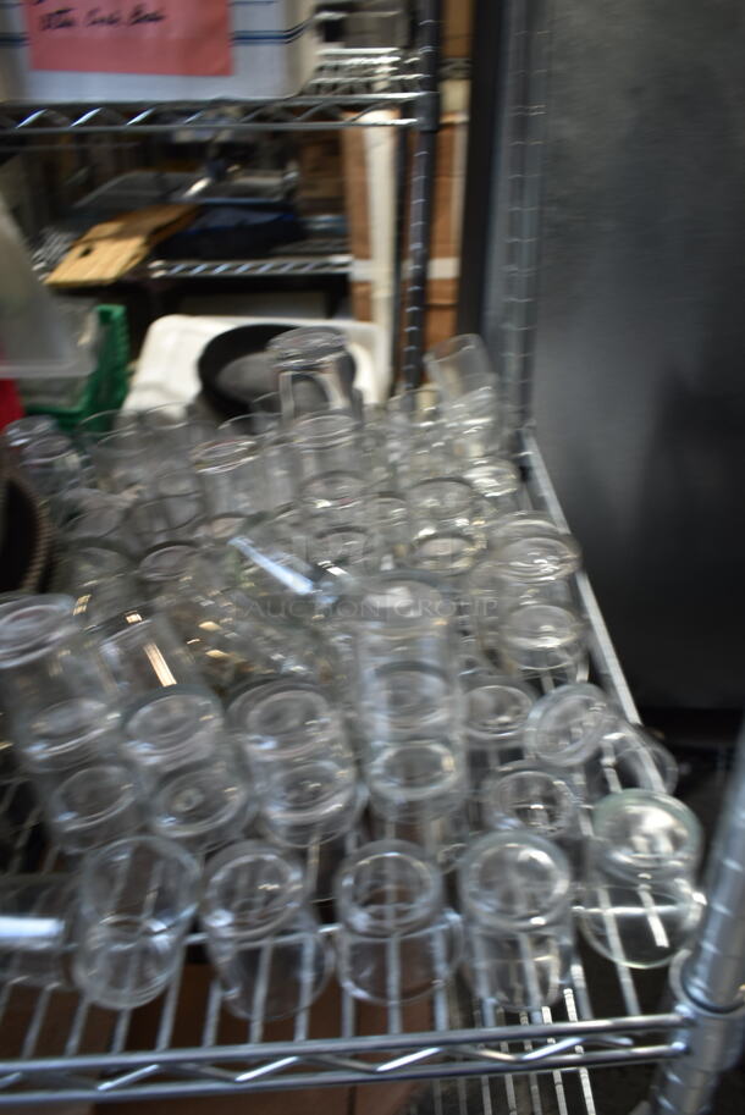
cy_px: 558
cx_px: 372
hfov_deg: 43.7
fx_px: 930
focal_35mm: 30
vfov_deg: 61.9
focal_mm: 20
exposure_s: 1/60
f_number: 3.5
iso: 400
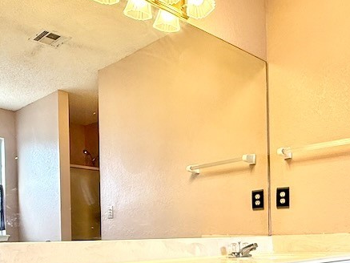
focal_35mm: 41
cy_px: 230
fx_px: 415
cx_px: 153
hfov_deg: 45.7
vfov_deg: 33.5
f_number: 2.2
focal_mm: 2.22
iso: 200
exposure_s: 1/120
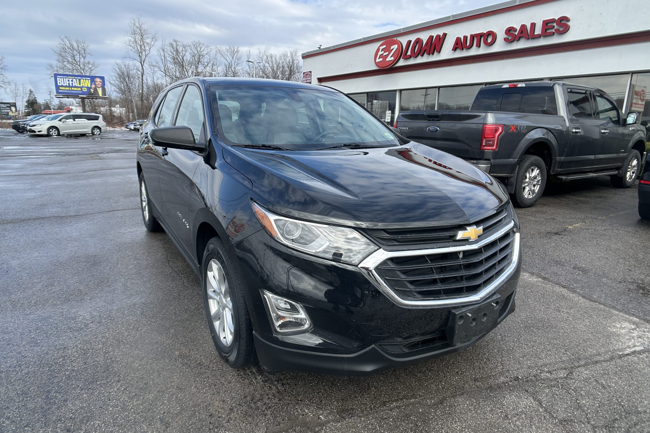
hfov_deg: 65.5
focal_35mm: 28
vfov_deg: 46.4
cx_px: 315
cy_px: 209
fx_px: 506
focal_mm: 5.7
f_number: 1.5
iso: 50
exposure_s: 1/1972
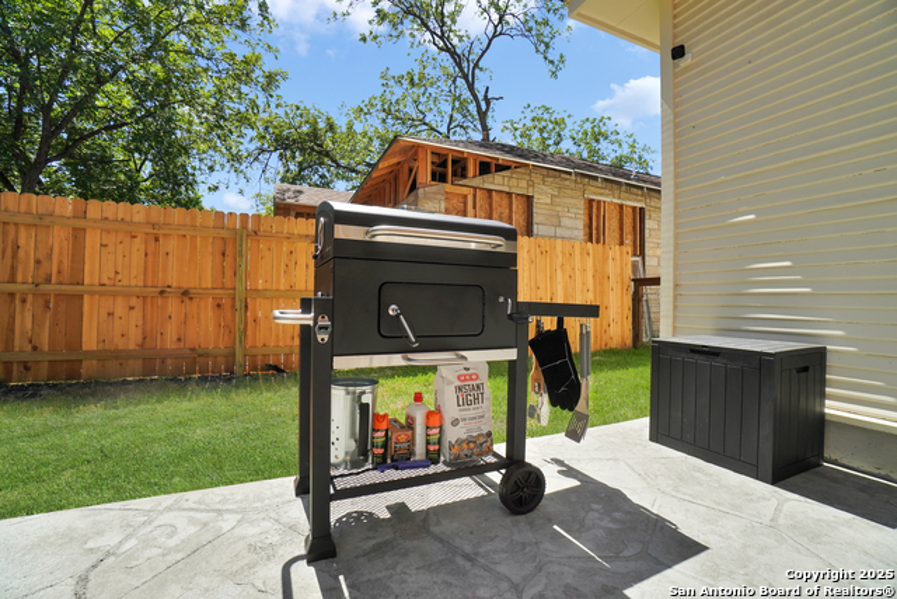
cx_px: 448
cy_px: 300
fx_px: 374
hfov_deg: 100.4
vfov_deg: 77.4
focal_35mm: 15
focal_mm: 10
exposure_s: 1/800
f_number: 7.1
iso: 400
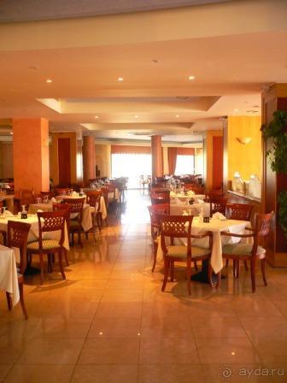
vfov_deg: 52.6
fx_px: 387
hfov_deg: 40.7
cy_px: 192
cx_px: 144
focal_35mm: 35
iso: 200
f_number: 2.8
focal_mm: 5.8
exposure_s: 1/15
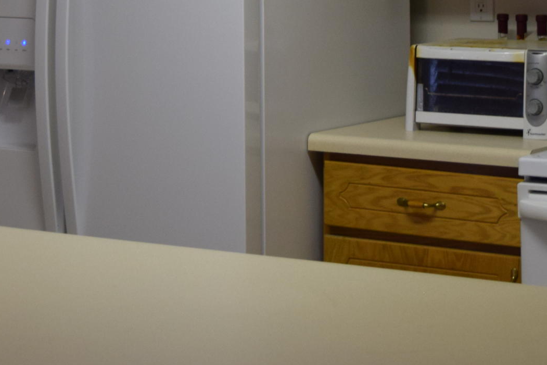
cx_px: 217
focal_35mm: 137
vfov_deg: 9.8
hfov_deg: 15.0
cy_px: -130
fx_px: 2082
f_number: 4.5
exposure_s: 1/60
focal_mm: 32
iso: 640
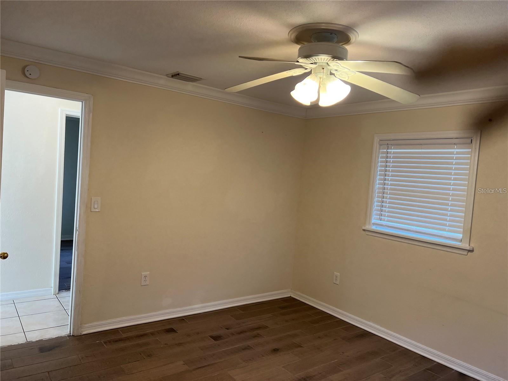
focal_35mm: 26
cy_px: 190
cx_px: 254
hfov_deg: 67.3
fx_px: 382
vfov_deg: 53.1
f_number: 1.5
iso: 64
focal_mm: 5.7
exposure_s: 1/60
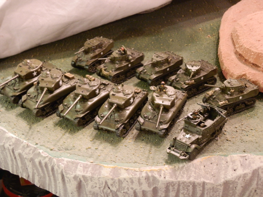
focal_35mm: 61
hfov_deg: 31.7
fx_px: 463
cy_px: 98
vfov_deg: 24.0
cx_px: 132
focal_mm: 10.99
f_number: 3.7
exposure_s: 1/8
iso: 320
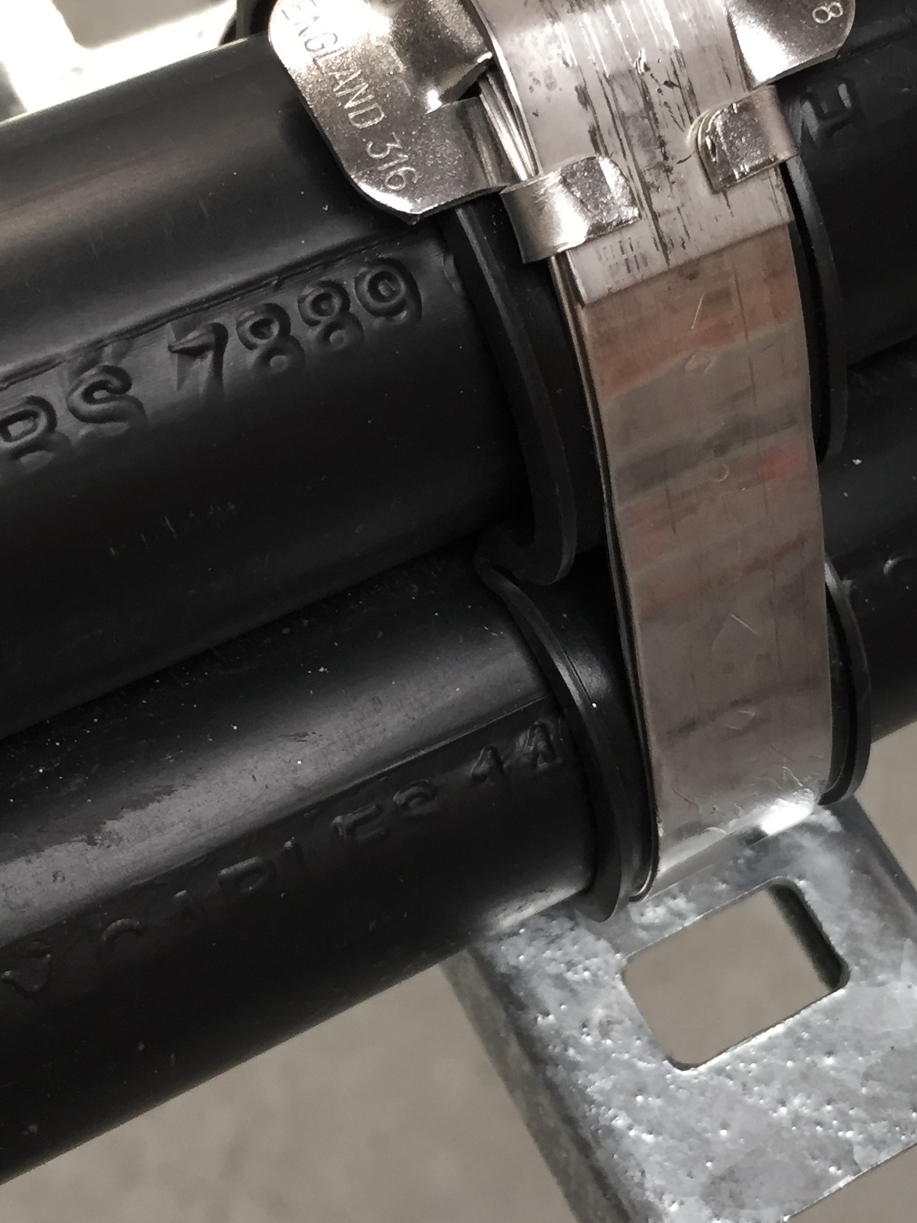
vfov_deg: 46.6
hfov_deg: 36.0
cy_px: 500
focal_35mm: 40
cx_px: 470
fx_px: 1413
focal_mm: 4.15
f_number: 2.2
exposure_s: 1/33
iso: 80
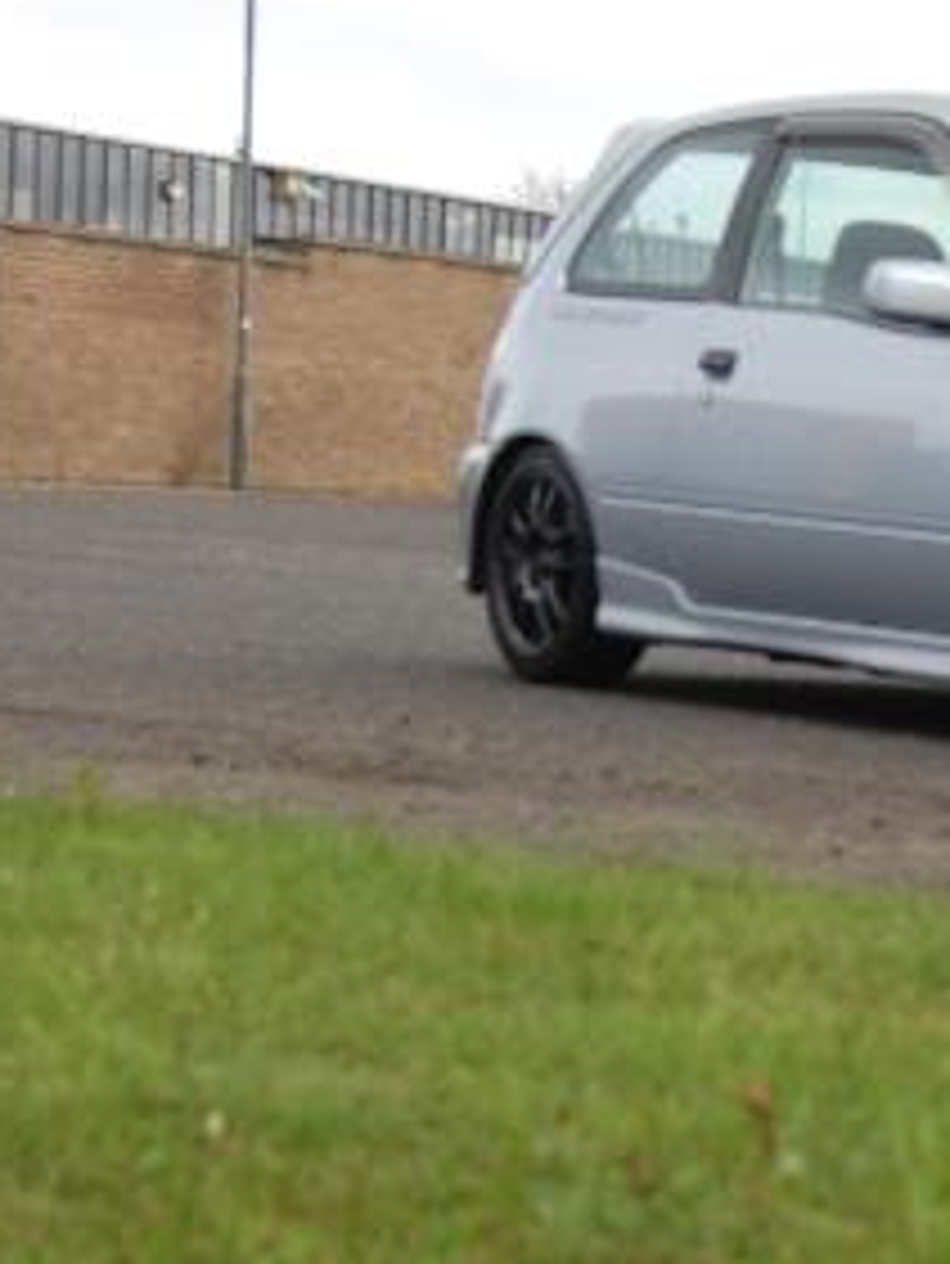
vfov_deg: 16.0
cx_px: 1175
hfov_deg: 11.8
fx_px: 4497
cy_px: 868
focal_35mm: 123
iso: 200
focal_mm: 30
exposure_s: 1/160
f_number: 6.3
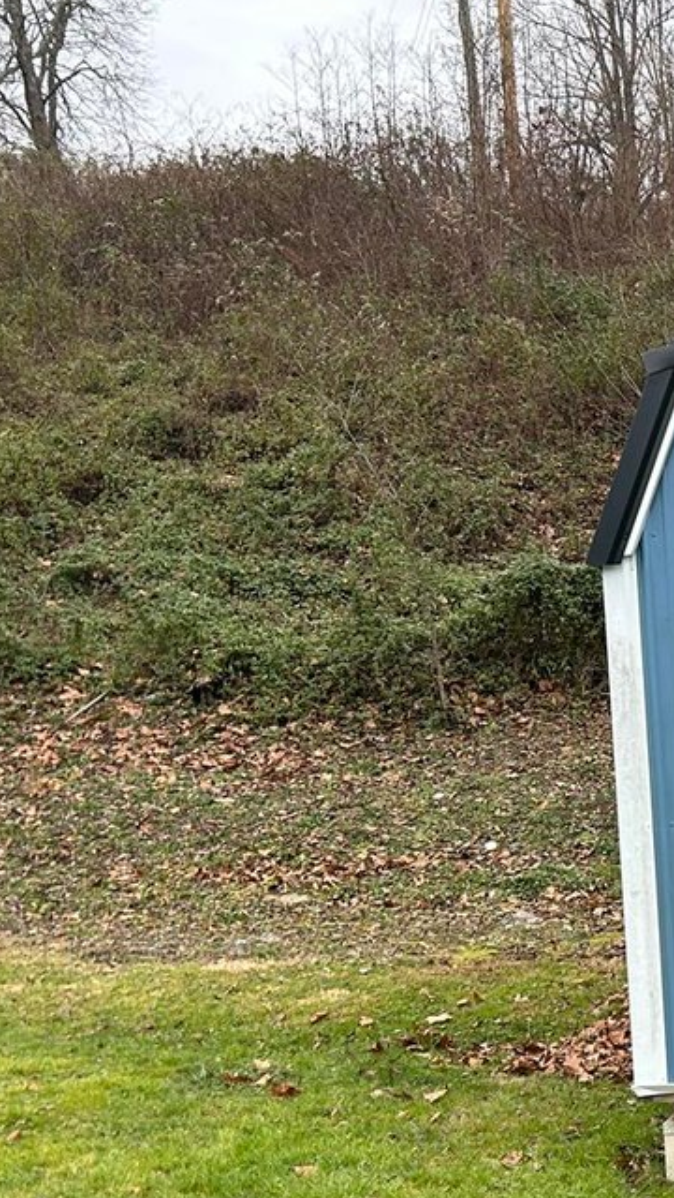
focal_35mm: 67
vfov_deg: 30.8
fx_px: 2129
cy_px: 922
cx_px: 1018
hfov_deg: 16.4
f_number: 1.5
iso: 50
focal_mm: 5.7
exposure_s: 1/471
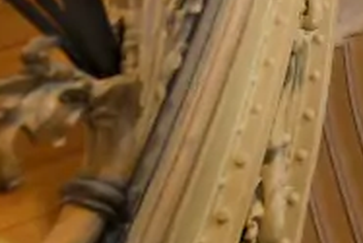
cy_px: -55
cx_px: 553
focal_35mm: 75
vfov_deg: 17.3
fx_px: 757
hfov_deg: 22.1
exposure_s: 1/800
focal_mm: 14
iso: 1000
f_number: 2.8
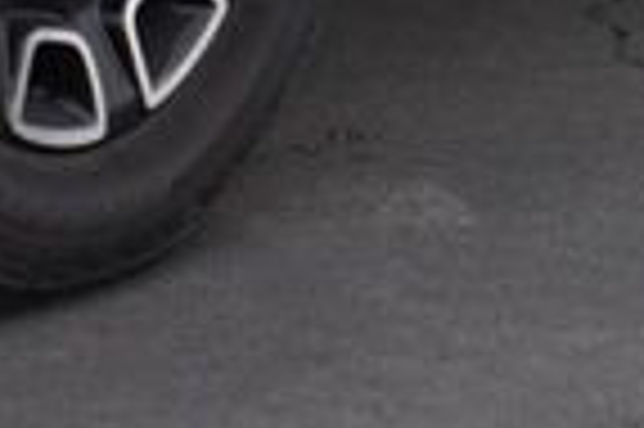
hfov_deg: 6.2
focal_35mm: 334
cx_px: -9
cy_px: -698
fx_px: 5961
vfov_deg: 4.0
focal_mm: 31
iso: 100
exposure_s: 1/100
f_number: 9
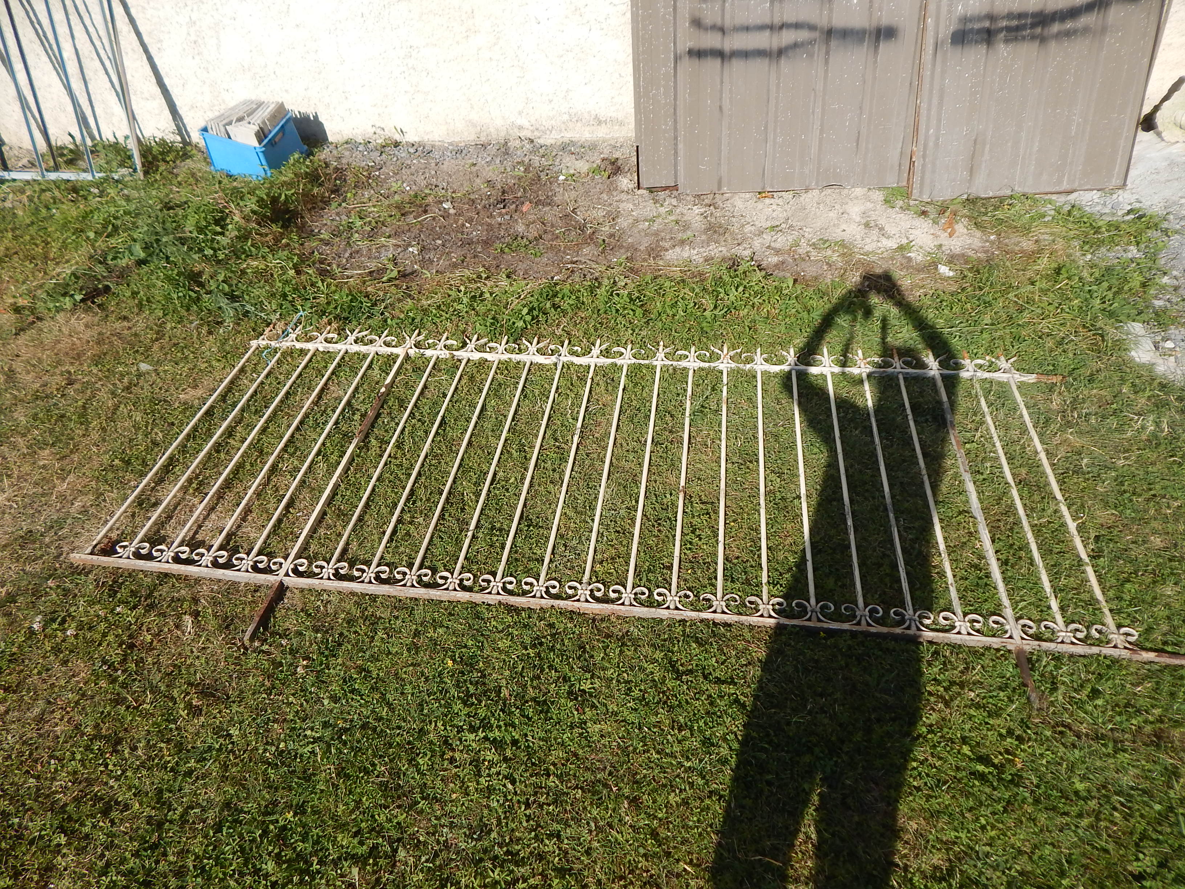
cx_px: 592
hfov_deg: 76.4
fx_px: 753
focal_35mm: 22
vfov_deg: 61.1
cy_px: 444
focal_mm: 4
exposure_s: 1/500
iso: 125
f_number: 6
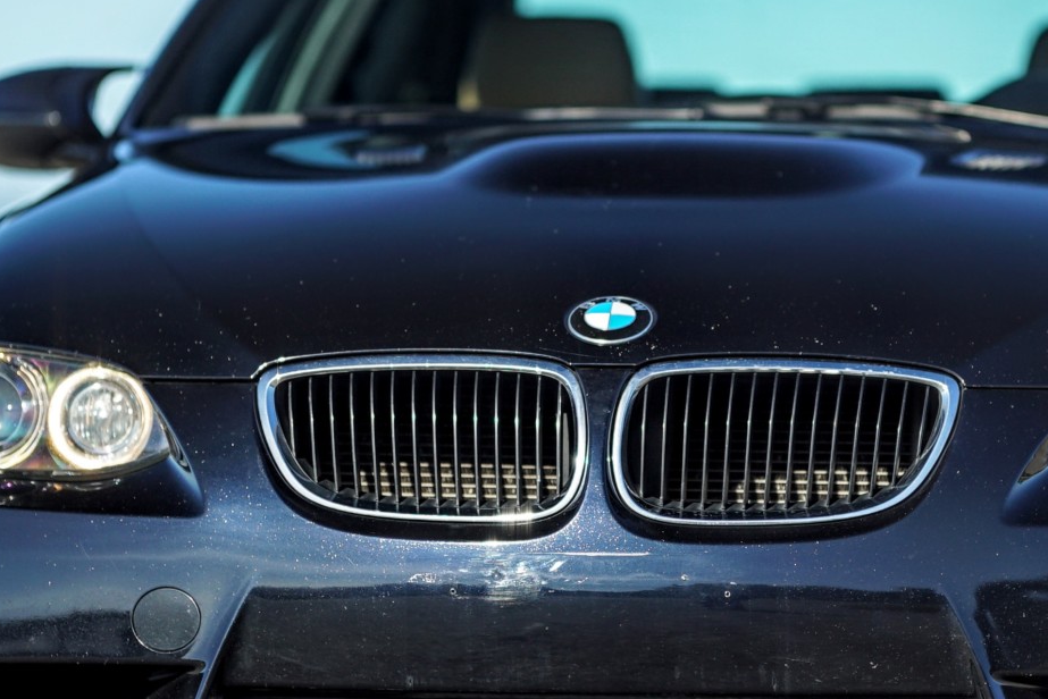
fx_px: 6785
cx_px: 739
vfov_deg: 5.9
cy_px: 331
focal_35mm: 233
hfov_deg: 8.8
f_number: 1.4
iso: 100
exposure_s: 1/4000
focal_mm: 105
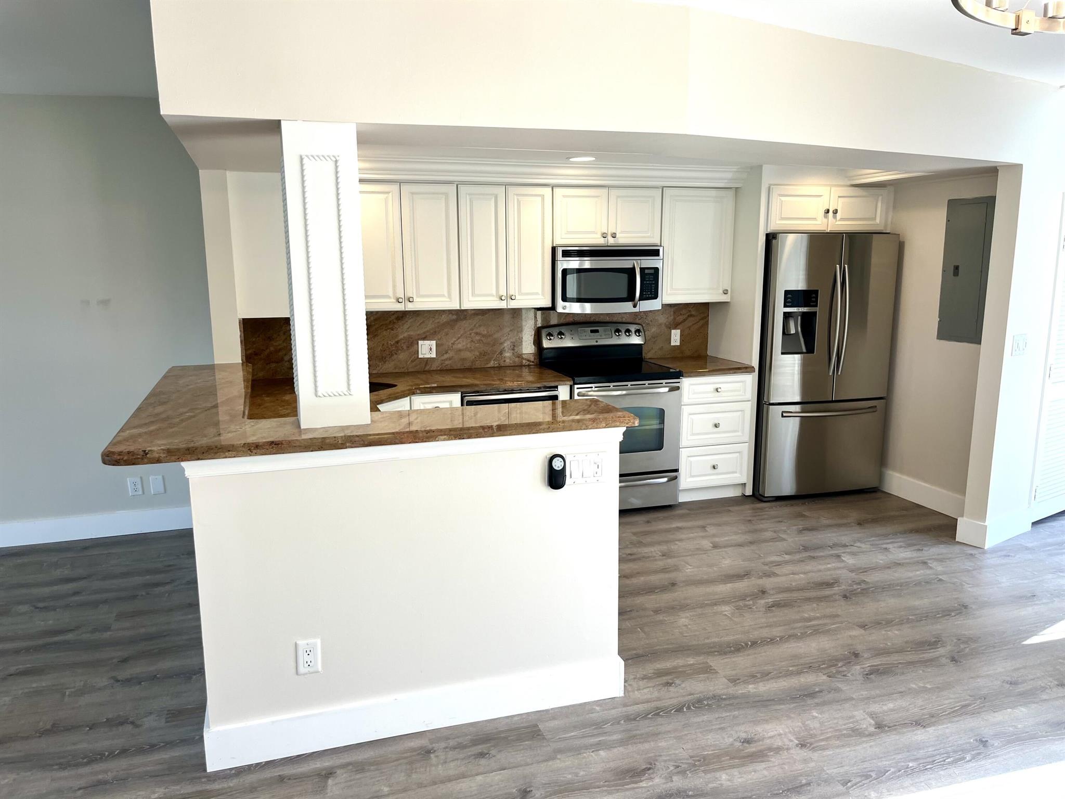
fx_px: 800
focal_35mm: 26
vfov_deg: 53.1
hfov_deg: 67.3
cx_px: 532
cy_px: 400
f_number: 1.6
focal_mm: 5.1
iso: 32
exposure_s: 1/149
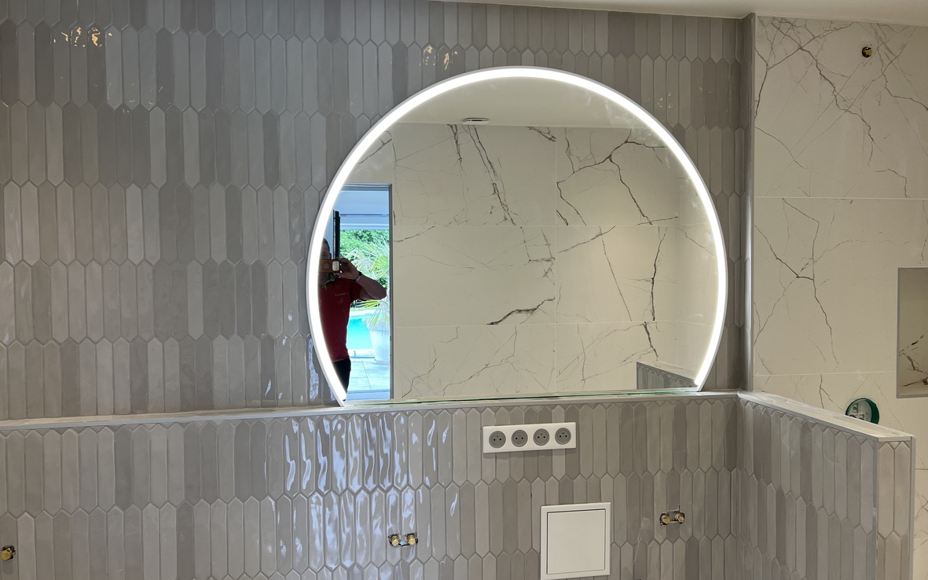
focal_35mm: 28
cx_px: 459
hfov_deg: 66.5
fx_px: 708
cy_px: 282
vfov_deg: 44.5
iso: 40
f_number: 1.5
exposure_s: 1/100
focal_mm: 5.7
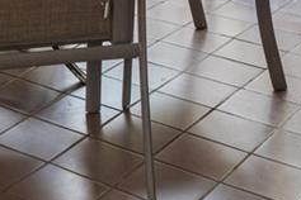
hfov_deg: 17.1
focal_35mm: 116
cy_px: -318
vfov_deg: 10.0
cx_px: -30
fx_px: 967
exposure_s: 1/25
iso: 400
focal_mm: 17.1
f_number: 9
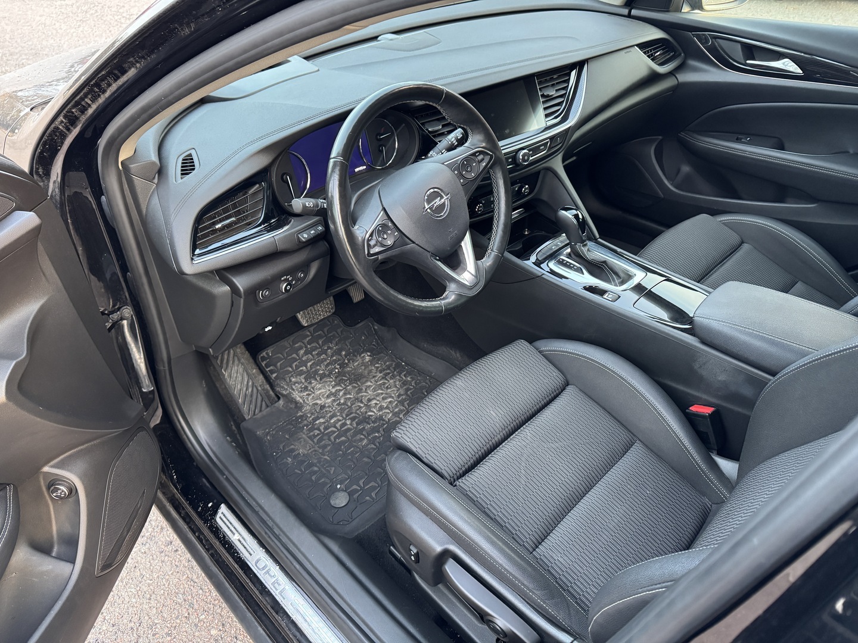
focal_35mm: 24
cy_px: 322
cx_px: 429
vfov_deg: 56.8
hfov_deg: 71.6
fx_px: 595
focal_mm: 6.76
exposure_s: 1/60
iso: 640
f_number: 1.78
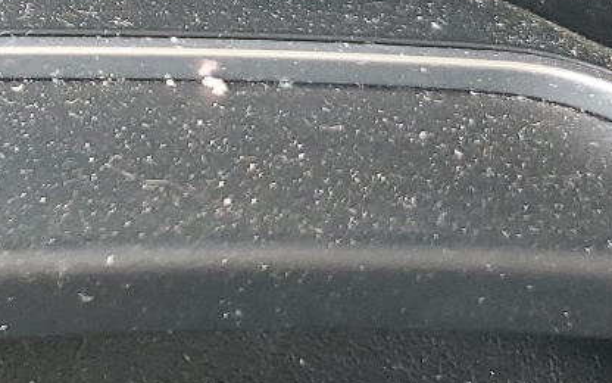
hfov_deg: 17.0
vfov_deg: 11.5
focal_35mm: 106
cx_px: -406
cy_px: -281
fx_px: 1768
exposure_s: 1/60.2
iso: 141
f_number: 1.5
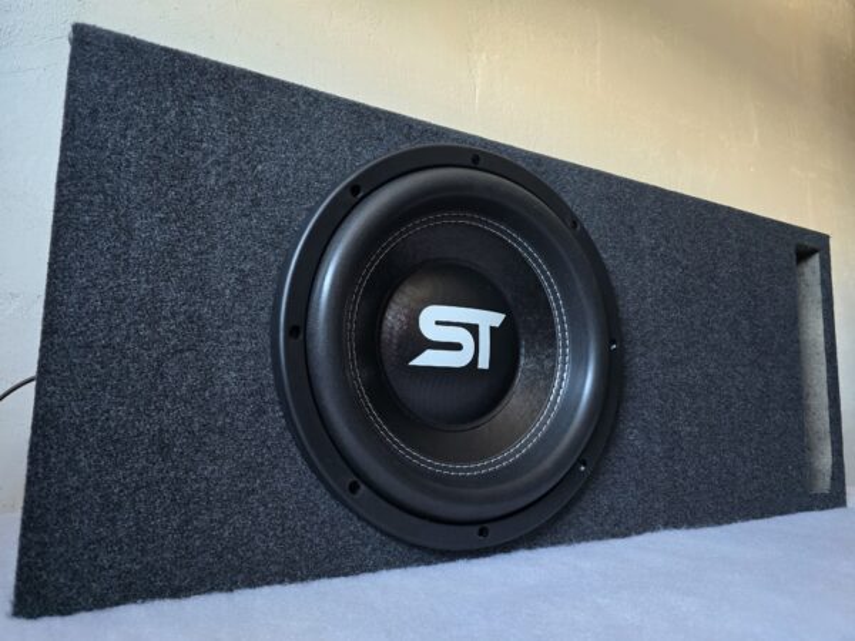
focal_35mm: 23
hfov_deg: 73.9
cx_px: 428
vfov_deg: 58.9
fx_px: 568
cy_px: 320
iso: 800
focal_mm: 6.3
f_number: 1.7
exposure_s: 1/60
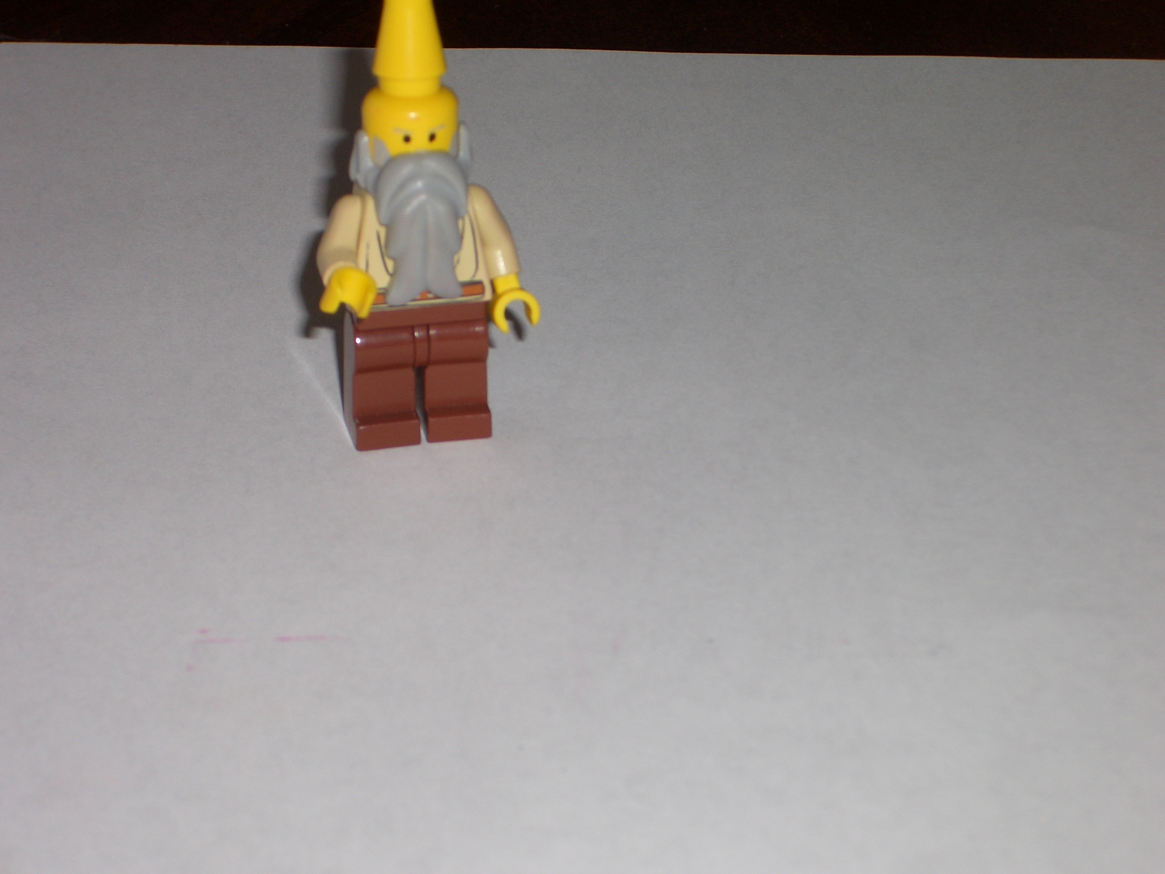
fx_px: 3534
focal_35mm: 105
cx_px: 582
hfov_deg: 18.7
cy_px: 437
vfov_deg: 14.1
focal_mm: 17.4
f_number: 4.8
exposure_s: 1/60
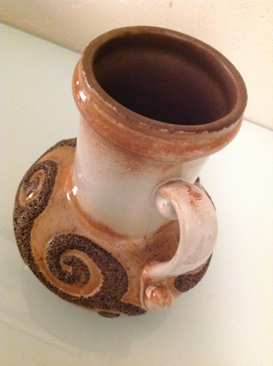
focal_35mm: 35
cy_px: 183
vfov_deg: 52.7
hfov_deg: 40.6
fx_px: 369
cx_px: 136
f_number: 2.4
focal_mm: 4.28
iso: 800
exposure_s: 1/17
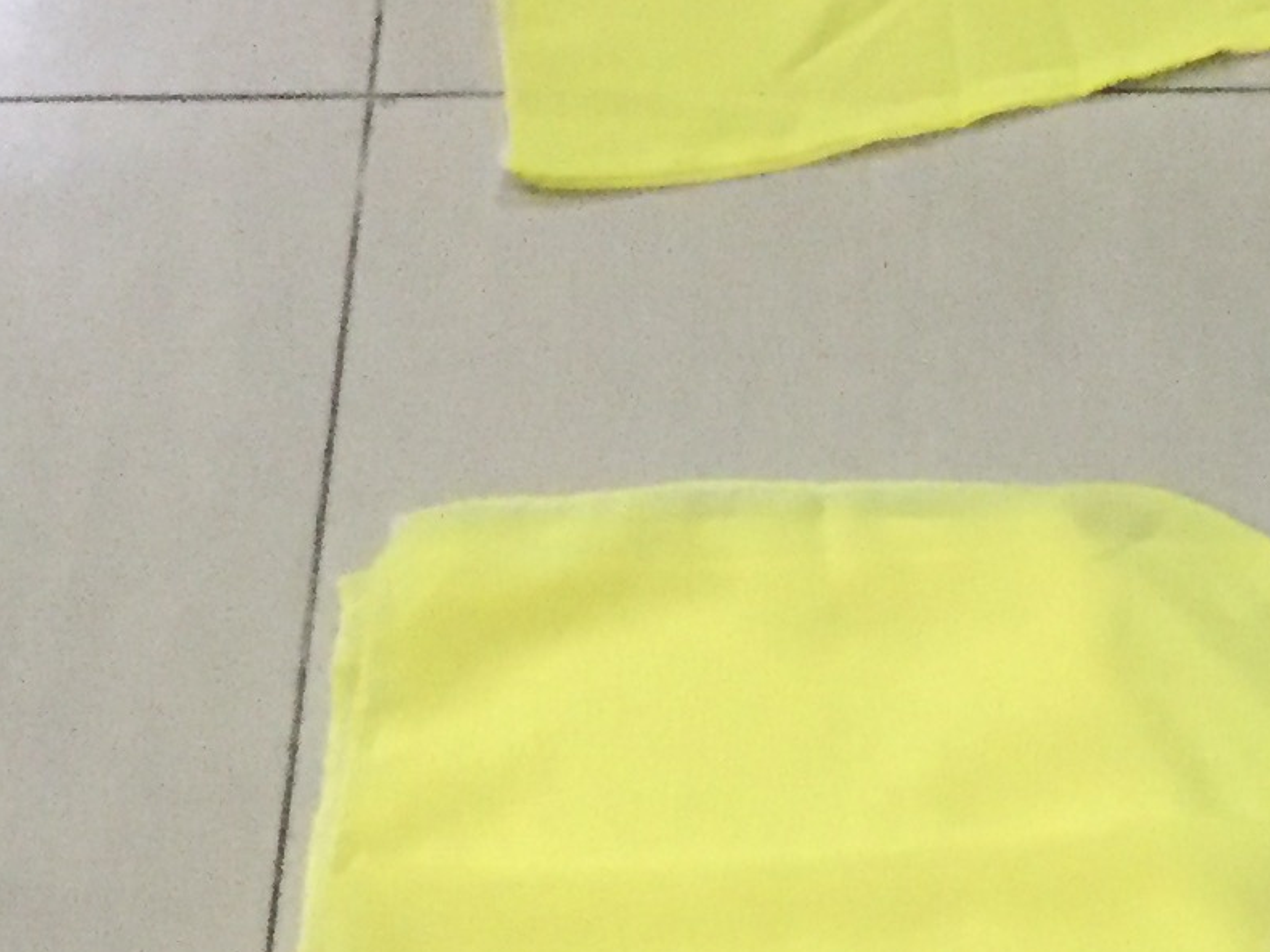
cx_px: 2078
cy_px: 1013
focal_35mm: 128
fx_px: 4695
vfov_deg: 11.4
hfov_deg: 14.1
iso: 320
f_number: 2.4
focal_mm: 3.3
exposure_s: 1/17
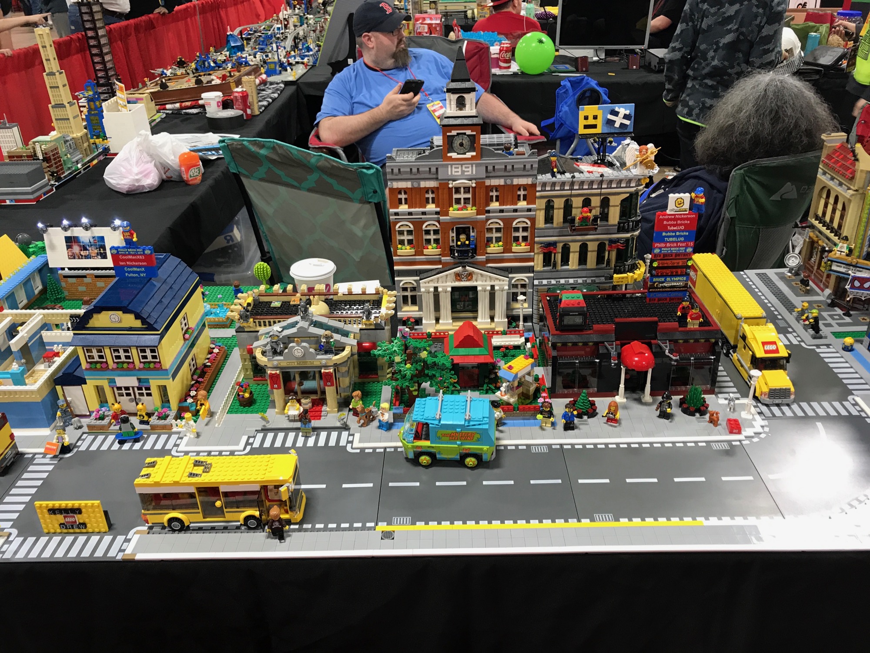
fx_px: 704
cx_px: 435
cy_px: 326
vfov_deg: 49.7
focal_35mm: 28
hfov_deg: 63.4
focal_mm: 3.99
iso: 40
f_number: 1.8
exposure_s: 1/24
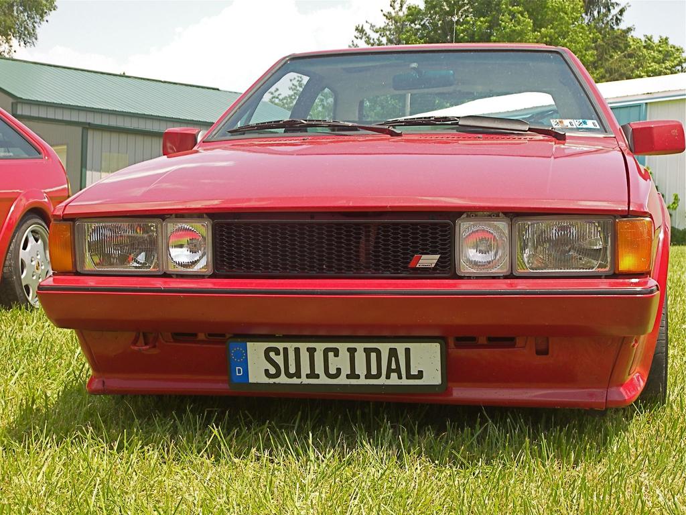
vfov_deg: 23.3
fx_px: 1248
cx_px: 343
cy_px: 258
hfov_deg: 30.7
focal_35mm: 63
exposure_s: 1/200
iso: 50
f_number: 3.6
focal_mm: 13.2
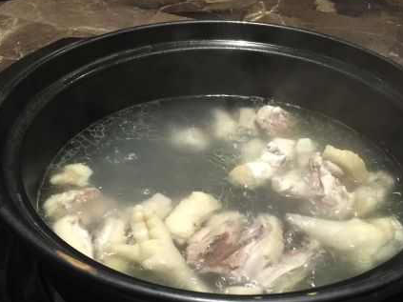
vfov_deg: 29.8
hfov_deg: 39.7
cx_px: 208
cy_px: 222
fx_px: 559
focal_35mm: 48
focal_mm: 4.15
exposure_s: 1/10
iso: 125
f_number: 2.2
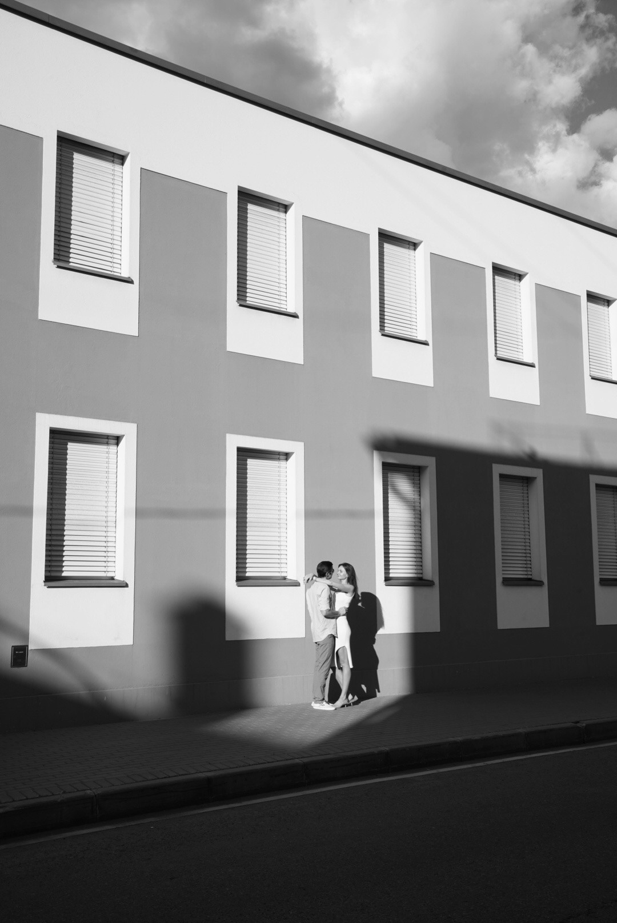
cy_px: 462
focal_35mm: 36
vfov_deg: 53.1
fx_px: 924
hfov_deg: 36.9
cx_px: 308
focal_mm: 36
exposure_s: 1/80
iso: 100
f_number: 16
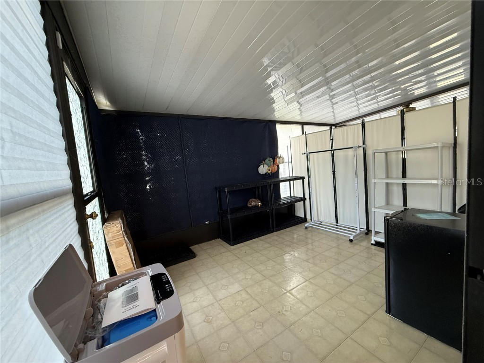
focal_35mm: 14
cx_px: 242
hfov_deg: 102.1
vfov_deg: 85.7
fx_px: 196
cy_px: 182
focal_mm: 2.22
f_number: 2.2
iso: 320
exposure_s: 1/84
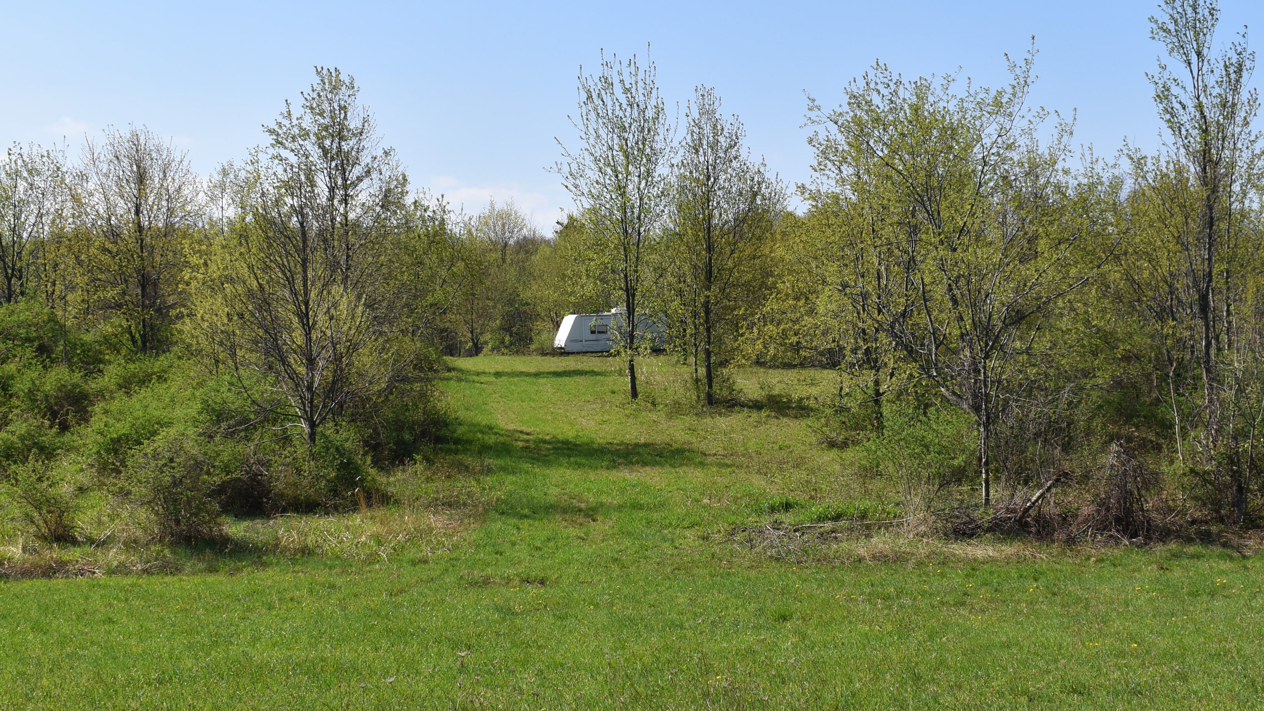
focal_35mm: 57
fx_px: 1910
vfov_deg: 21.1
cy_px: 349
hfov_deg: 36.6
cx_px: 639
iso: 200
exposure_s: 1/400
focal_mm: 26
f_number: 10
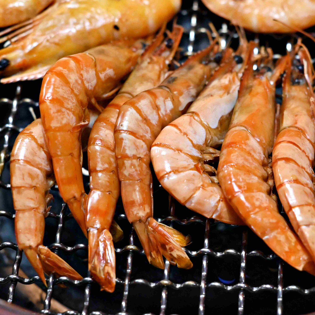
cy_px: 136
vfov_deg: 15.7
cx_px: 216
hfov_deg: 15.7
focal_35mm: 111
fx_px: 1143
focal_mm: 50
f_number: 3.2
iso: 2200
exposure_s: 1/160
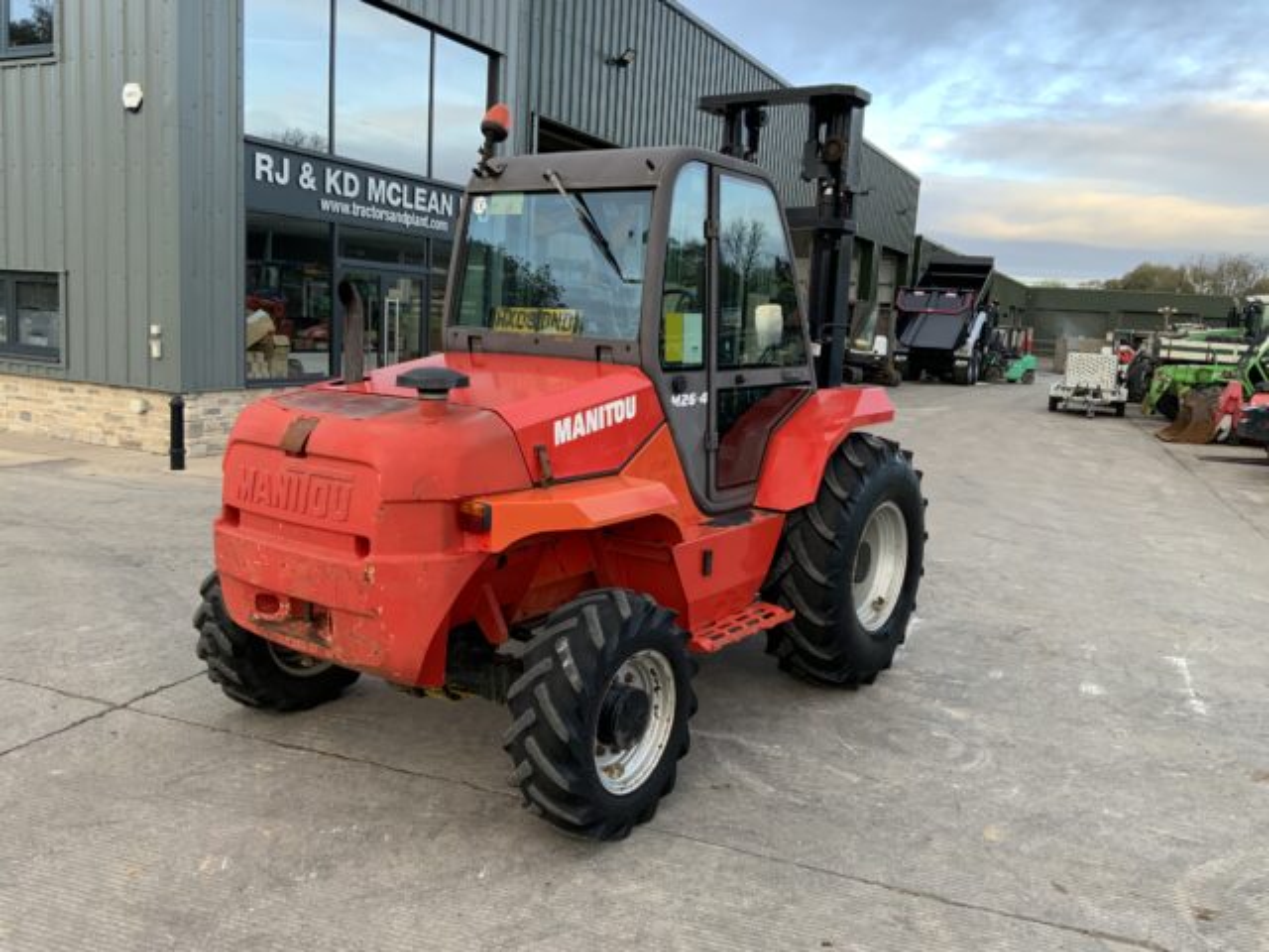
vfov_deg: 48.2
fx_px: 1063
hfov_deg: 61.7
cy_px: 476
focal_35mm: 29
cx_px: 634
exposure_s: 1/122
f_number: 1.8
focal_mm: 3
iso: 50
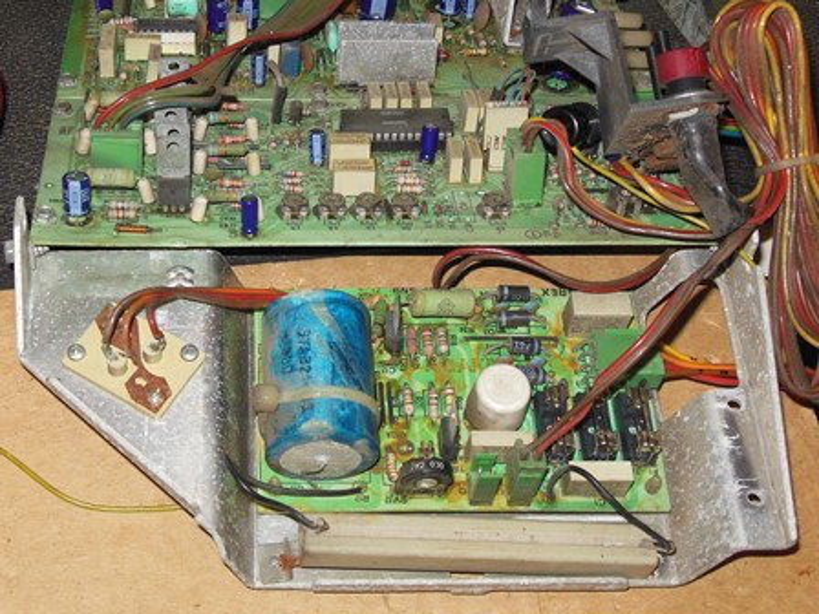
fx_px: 1017
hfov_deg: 43.9
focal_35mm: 43
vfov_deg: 33.6
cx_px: 410
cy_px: 307
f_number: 3.8
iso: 125
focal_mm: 7.7
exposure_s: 1/30
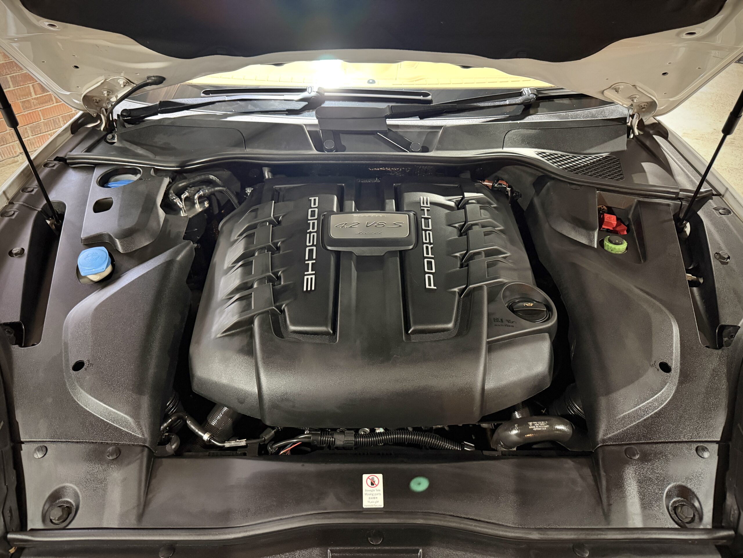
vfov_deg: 56.8
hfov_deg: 71.6
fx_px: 515
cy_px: 279
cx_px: 372
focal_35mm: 24
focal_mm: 6.76
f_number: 1.78
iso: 1000
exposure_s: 1/25
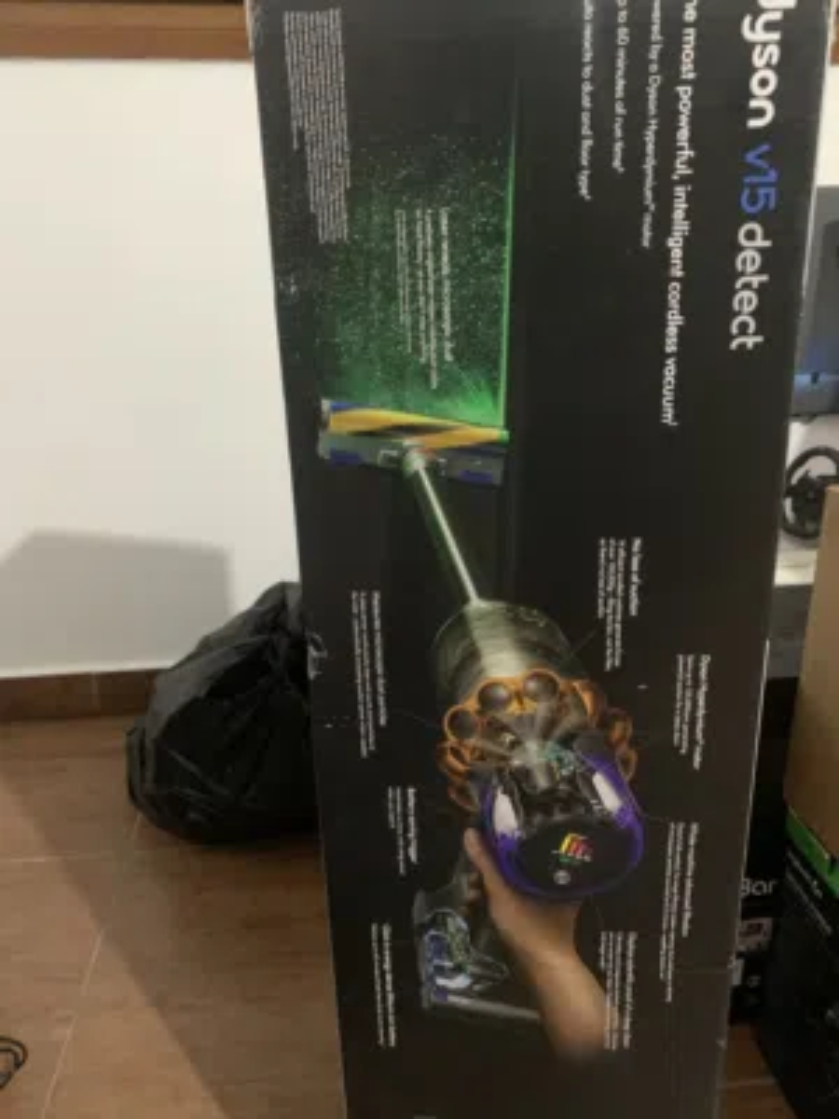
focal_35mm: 26
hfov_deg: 53.1
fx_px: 840
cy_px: 560
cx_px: 420
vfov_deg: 67.3
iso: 800
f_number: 1.8
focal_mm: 4.25
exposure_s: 1/25
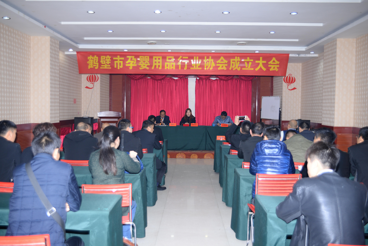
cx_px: 184
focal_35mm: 32
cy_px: 123
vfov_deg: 41.1
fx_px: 327
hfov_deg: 58.7
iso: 400
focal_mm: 32
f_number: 3.2
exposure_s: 1/80
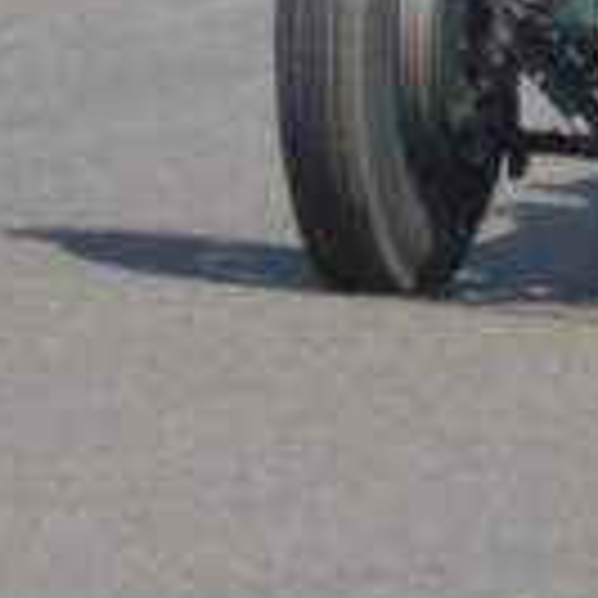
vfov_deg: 1.0
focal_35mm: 1747
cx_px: 1120
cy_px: -232
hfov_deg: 1.0
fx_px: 34145
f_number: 13
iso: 400
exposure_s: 1/400
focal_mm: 260
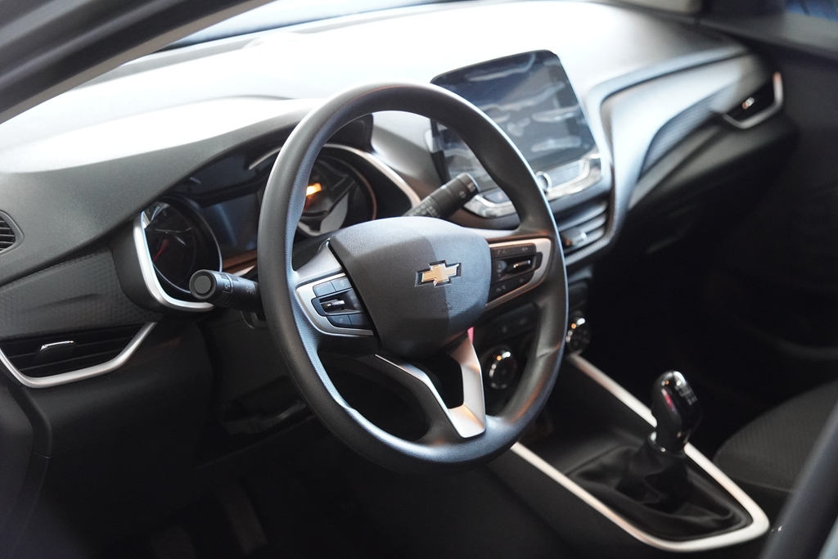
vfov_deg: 21.6
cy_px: 280
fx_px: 1467
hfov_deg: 31.9
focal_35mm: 63
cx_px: 419
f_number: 2.8
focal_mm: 42
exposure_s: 1/160
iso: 3200
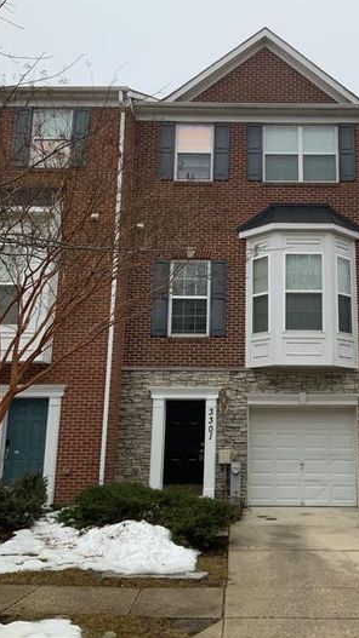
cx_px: 260
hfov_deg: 29.3
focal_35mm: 40
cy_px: 281
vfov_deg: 50.4
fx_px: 678
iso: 16
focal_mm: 3
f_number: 1.8
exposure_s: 1/540
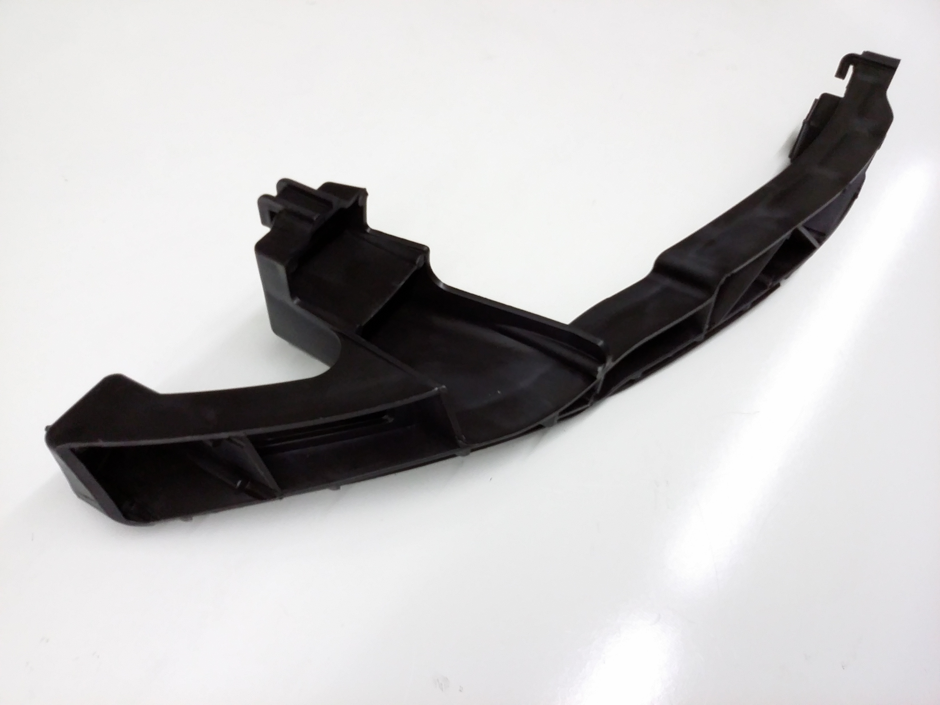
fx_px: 869
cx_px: 470
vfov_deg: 44.2
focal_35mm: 32
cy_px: 352
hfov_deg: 56.8
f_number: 2.4
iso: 160
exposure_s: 1/15
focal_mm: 3.4
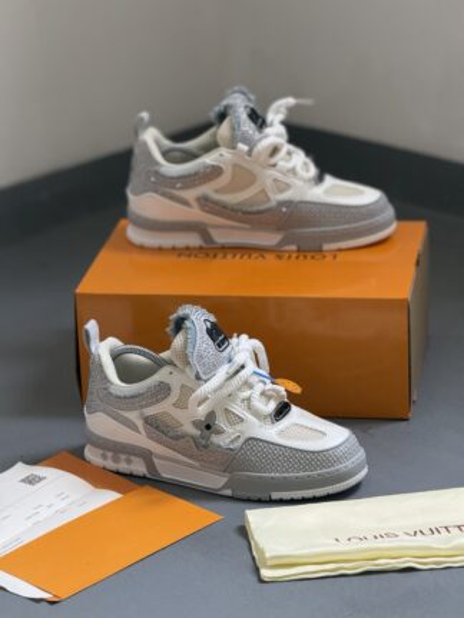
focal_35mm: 120
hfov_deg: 12.3
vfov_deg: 16.4
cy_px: 309
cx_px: 232
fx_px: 2145
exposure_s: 1/77
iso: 320
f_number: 2.8
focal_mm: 15.66
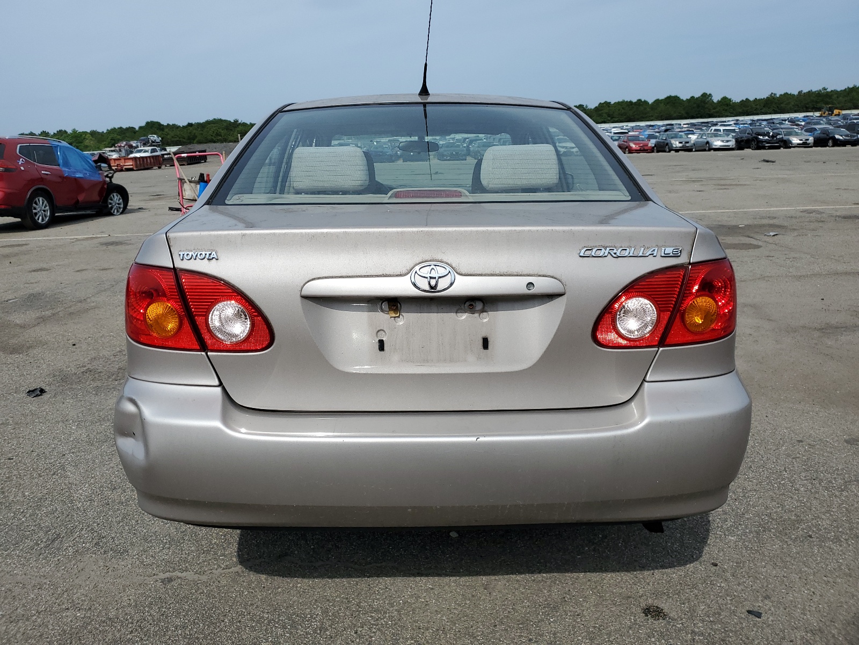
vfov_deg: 53.1
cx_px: 430
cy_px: 322
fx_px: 645
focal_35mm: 26
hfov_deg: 67.3
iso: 50
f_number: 1.5
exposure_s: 1/5000
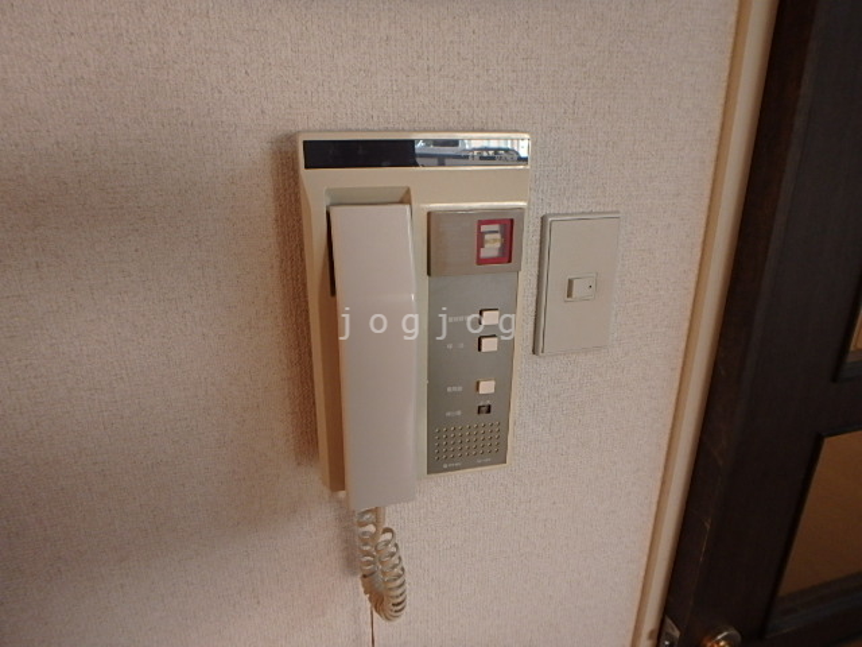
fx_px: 523
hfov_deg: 79.0
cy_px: 324
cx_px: 431
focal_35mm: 21
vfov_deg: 63.4
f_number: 3.5
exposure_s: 1/30
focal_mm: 3.7
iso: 250
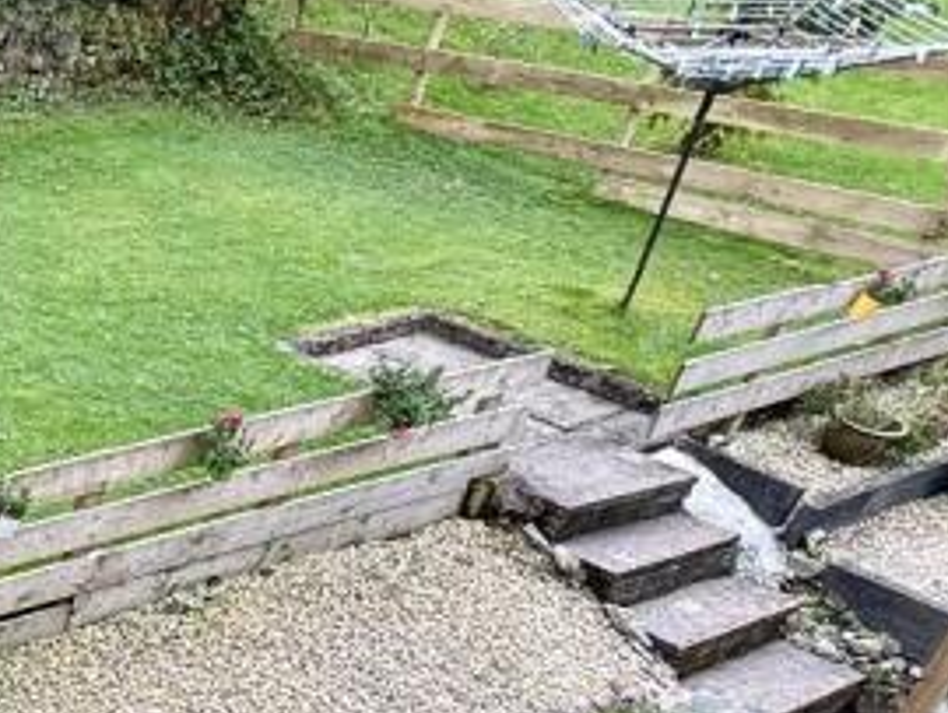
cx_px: -432
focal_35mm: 53
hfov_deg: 27.0
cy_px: 720
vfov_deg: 26.1
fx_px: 1453
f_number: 2.2
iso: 50
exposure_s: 1/284
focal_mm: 2.22
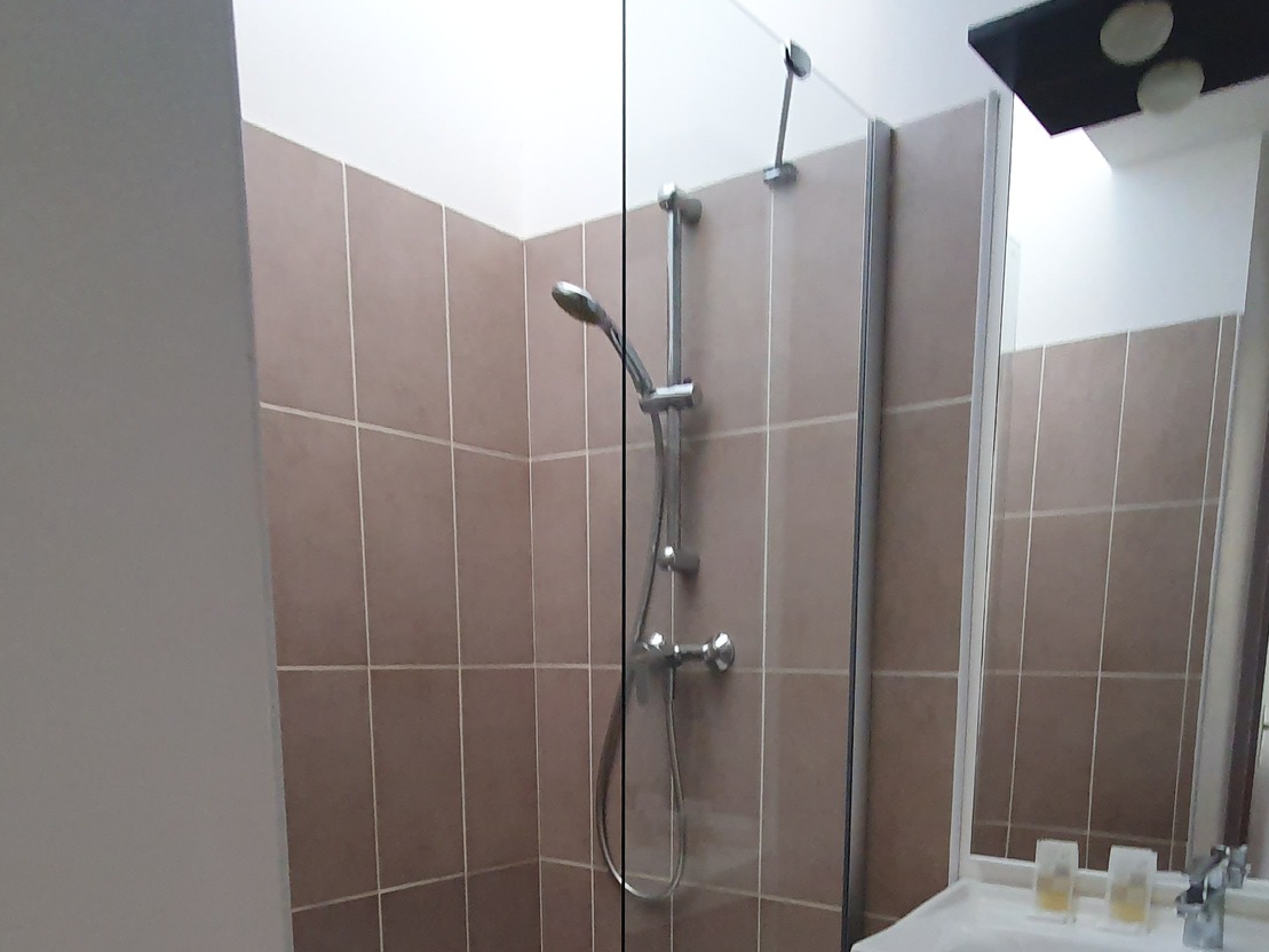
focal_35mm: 27
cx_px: 724
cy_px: 864
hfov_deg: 65.0
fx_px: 990
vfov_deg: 46.2
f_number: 2.2
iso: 250
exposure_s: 1/60
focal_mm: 1.8
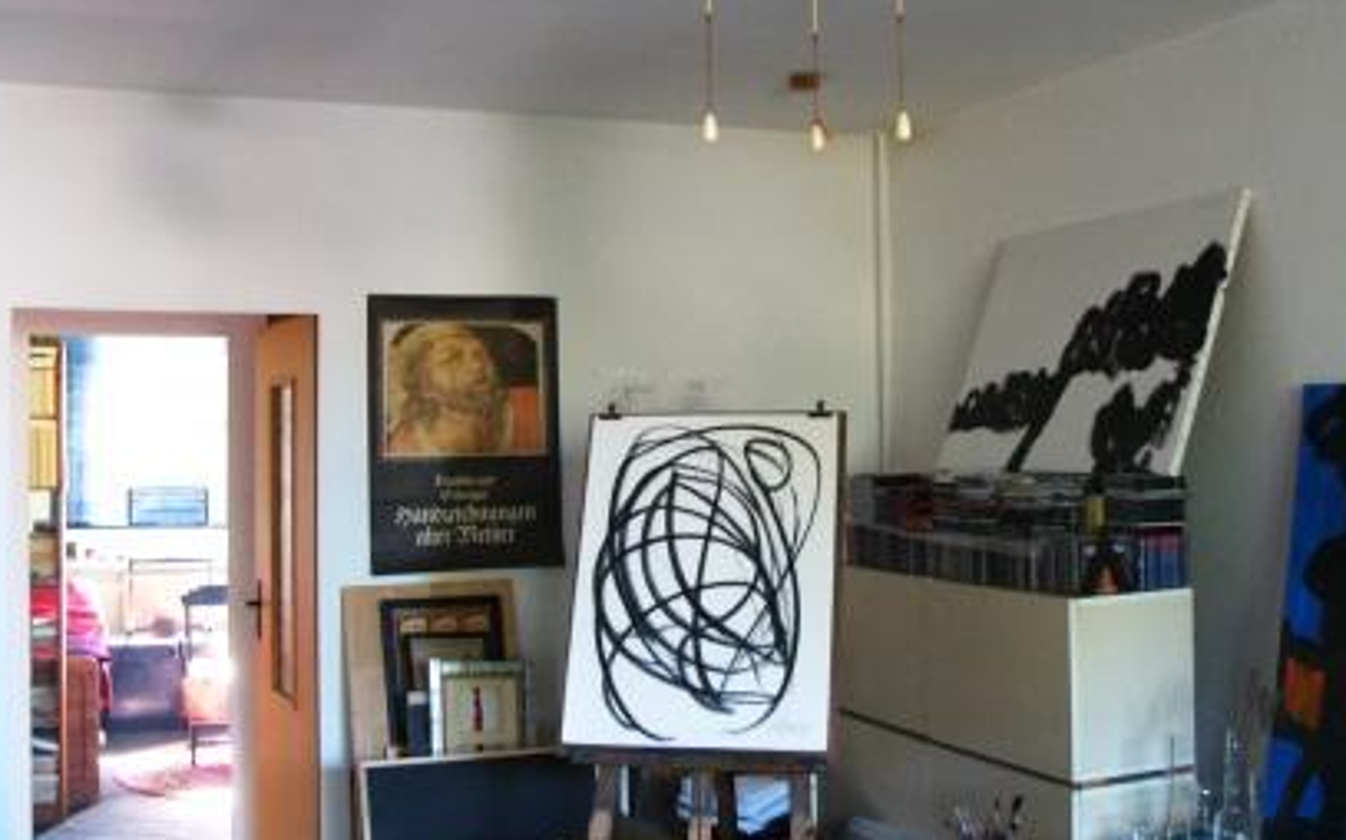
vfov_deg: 30.4
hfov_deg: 47.2
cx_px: 694
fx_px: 1540
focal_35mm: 42
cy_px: 314
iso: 200
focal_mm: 6
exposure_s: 1/13
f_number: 2.8
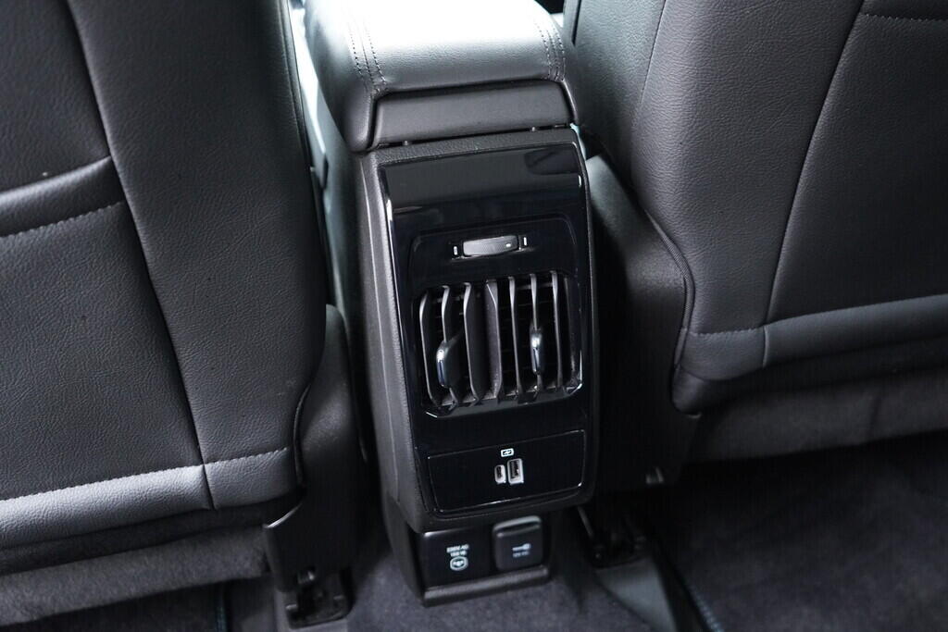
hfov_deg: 53.1
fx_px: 948
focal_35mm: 36
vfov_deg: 36.9
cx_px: 474
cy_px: 316
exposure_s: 1/40
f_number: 2.8
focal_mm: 24
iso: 3200
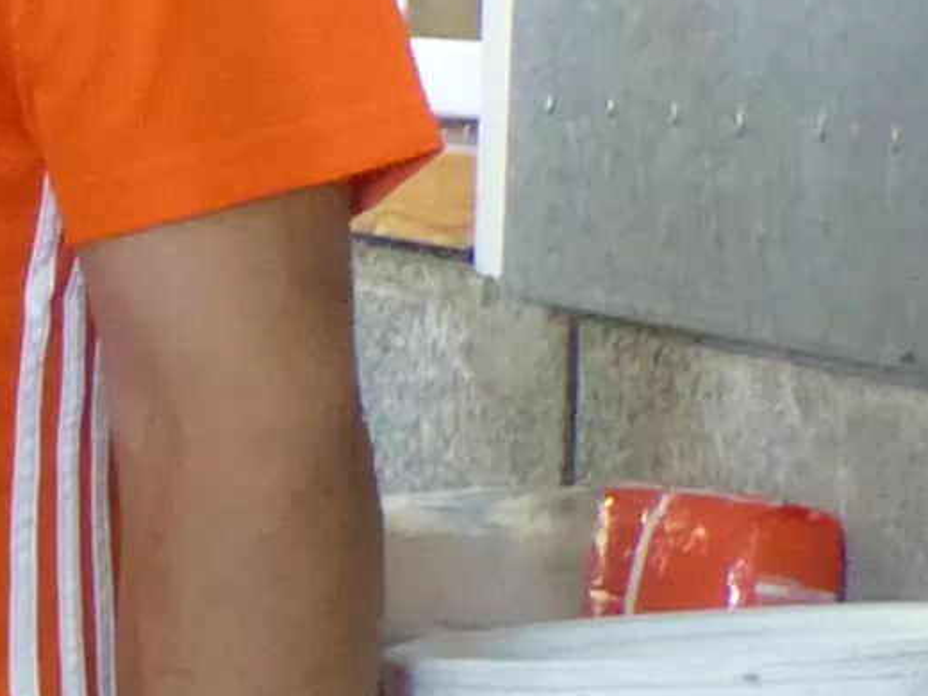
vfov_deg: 5.4
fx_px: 7426
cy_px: -7
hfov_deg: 7.0
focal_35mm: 277
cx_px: -666
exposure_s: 1/50
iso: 400
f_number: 2.8
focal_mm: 6.4
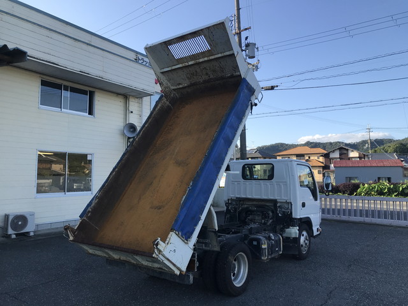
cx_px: 204
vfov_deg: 49.7
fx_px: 330
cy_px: 153
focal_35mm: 28
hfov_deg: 63.4
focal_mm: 3.99
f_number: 1.8
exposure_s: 1/855
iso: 20
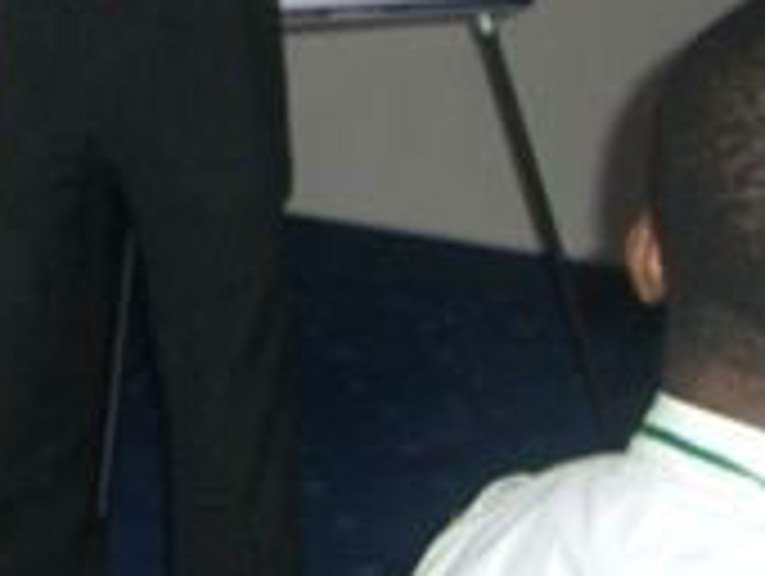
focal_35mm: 134
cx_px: -292
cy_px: -198
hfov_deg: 14.0
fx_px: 2966
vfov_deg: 10.8
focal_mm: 6.2
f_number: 2.7
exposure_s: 1/60
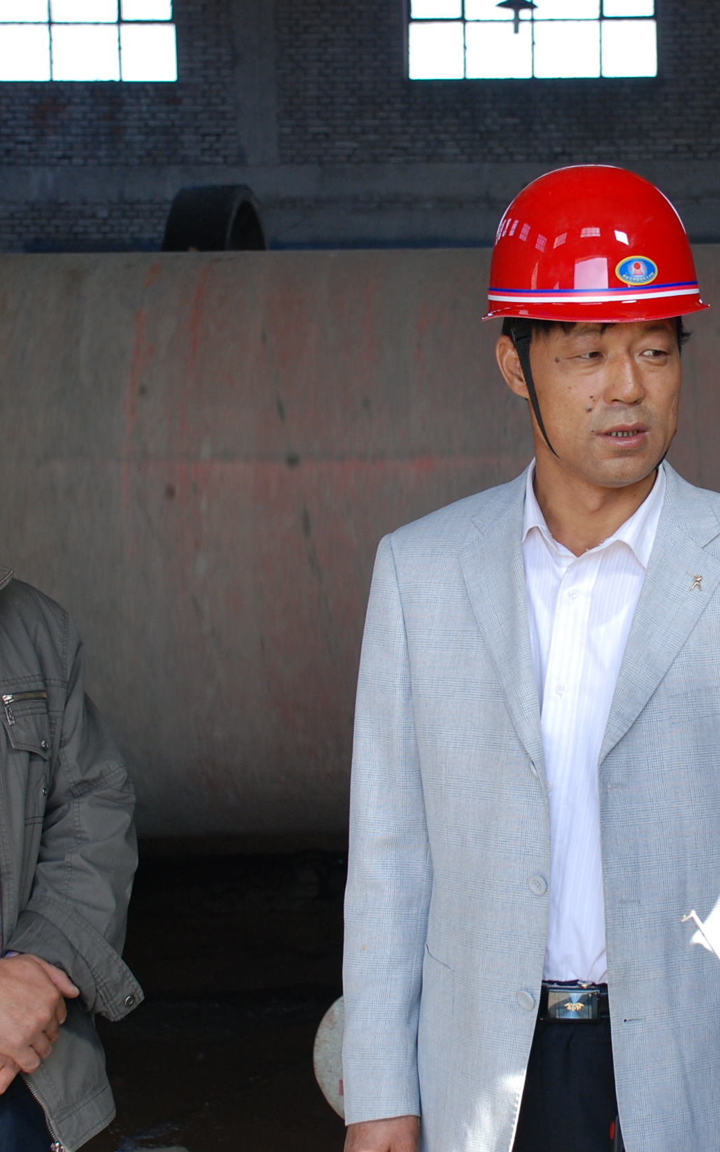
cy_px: 565
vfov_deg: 25.0
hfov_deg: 15.7
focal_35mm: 83
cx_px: 569
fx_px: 2602
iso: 200
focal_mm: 31
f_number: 5
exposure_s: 1/100
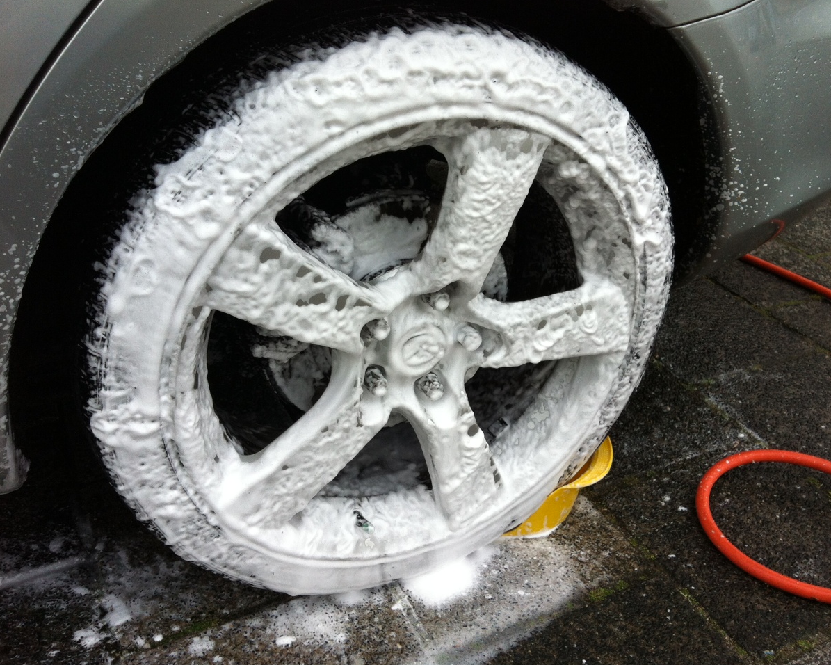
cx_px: 437
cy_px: 330
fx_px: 910
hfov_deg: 49.1
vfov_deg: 40.1
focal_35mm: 37
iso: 80
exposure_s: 1/686
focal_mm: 3.85
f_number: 2.8
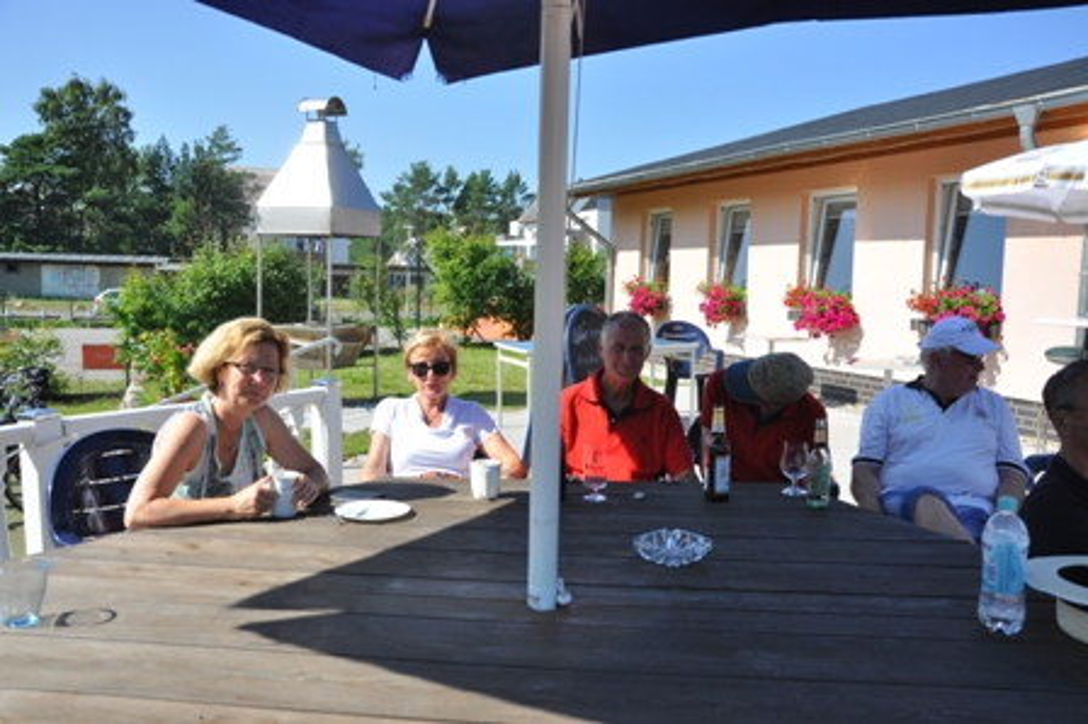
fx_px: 951
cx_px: 544
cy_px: 362
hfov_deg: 59.5
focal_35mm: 32
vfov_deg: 41.7
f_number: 6.3
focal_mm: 21
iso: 400
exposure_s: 1/1600
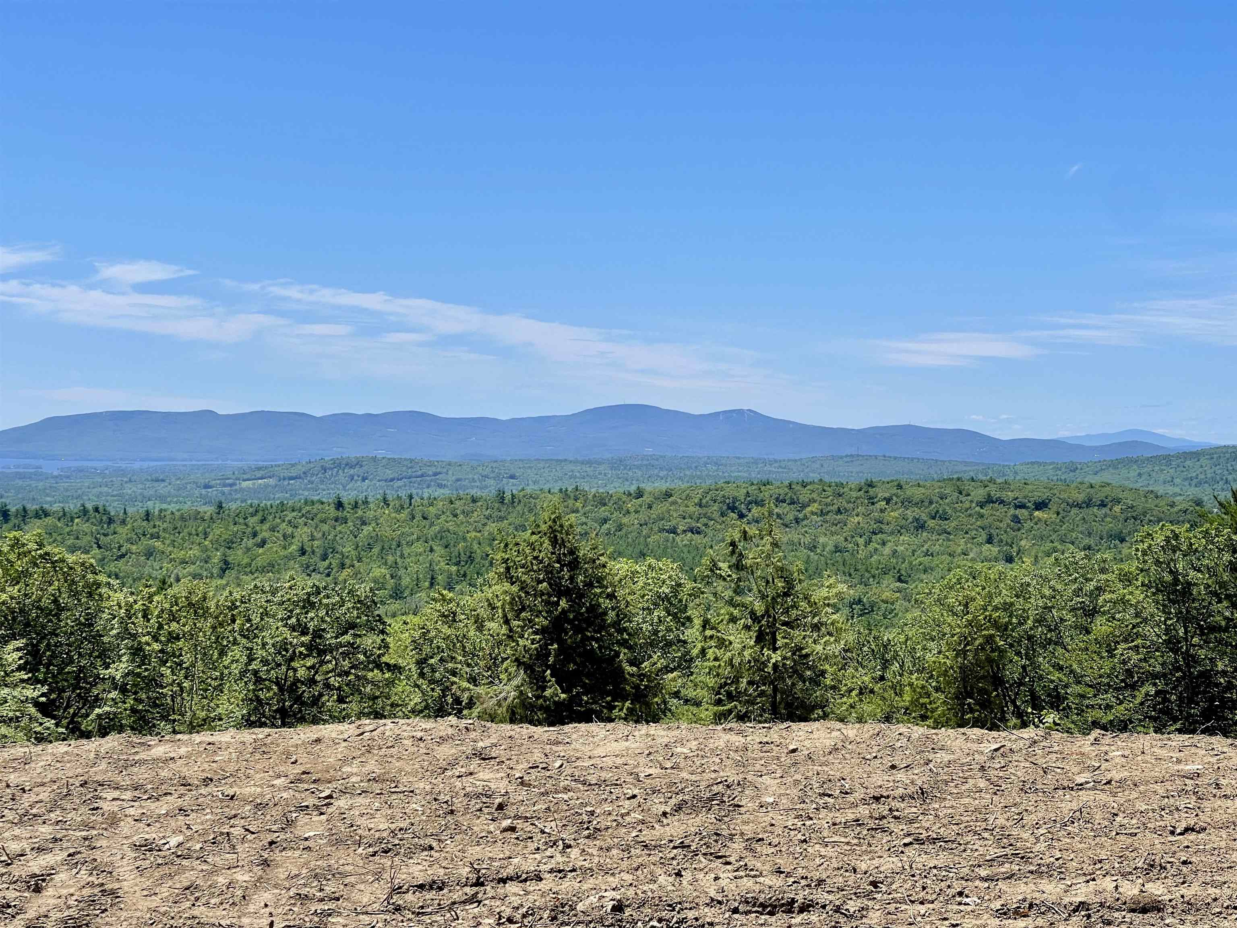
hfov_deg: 30.3
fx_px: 2287
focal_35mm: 64
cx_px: 618
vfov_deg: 22.9
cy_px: 464
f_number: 2.2
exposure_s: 1/1727
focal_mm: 7.5
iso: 20
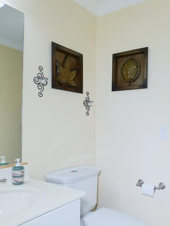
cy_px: 121
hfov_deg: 46.2
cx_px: 110
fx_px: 197
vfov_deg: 59.9
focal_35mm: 30
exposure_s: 1/100
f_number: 2.8
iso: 250
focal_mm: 3.58
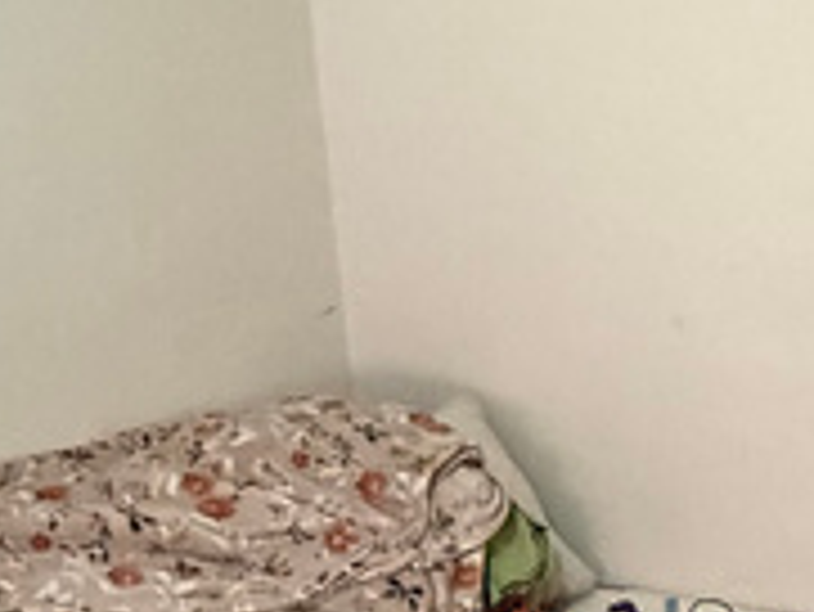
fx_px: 1859
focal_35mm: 79
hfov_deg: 23.2
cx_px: 899
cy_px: 279
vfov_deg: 18.7
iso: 1000
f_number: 2.2
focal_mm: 2.22
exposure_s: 1/60
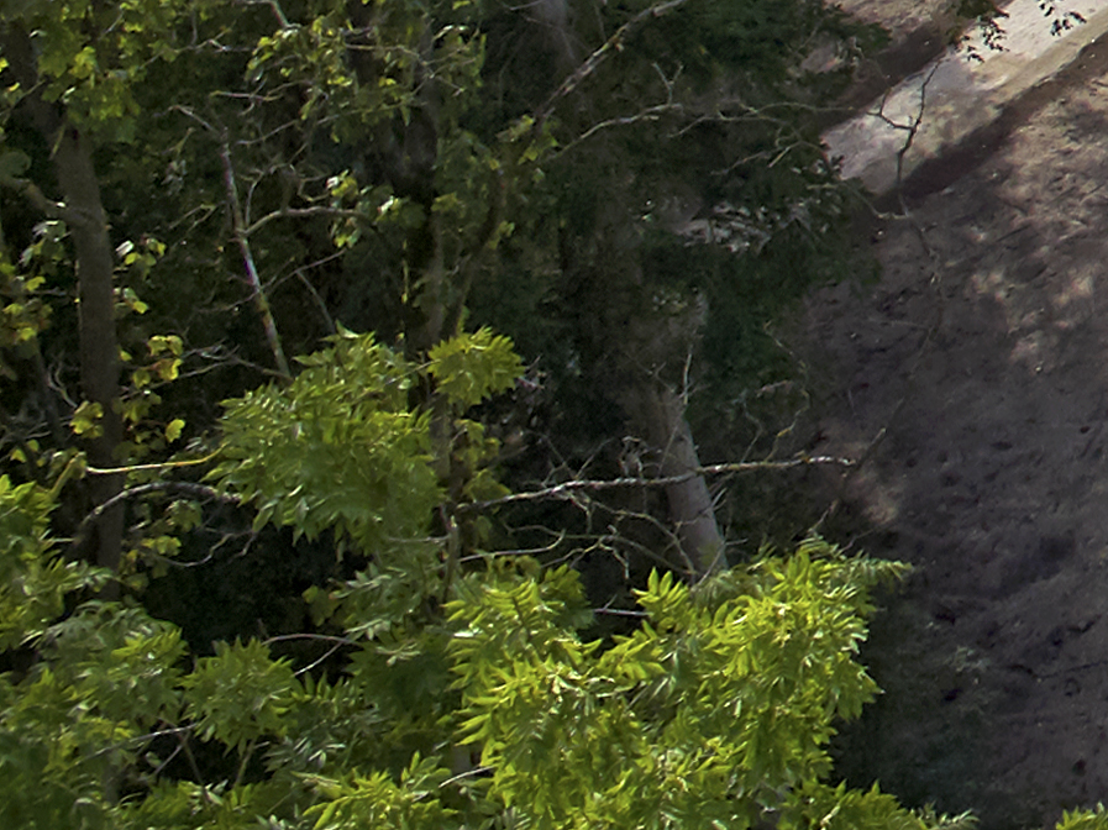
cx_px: 2361
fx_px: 2848
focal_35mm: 89
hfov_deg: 15.9
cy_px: -568
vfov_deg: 14.9
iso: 100
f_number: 2.8
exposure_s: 1/944
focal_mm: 3.61
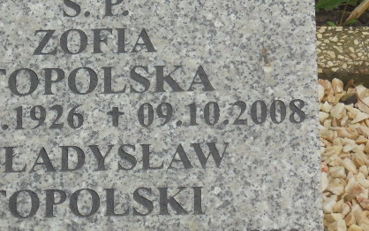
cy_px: 142
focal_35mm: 198
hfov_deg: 10.6
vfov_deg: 6.6
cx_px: 132
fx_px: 1991
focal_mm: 21.8
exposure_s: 1/125
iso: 160
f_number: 5.6
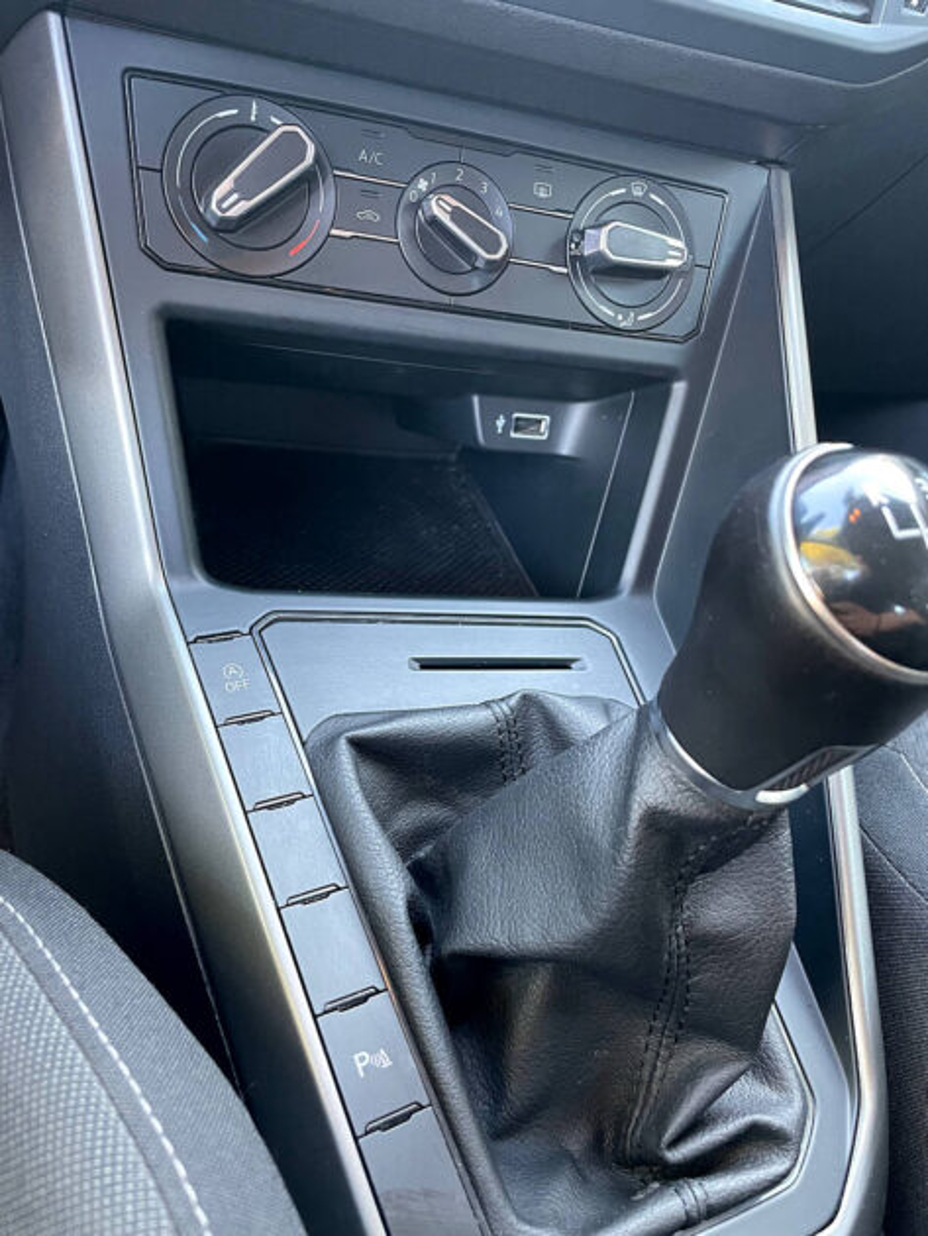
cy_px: 618
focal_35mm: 26
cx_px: 464
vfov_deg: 67.3
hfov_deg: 53.1
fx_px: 929
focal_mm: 4.2
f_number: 1.6
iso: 500
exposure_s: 1/60
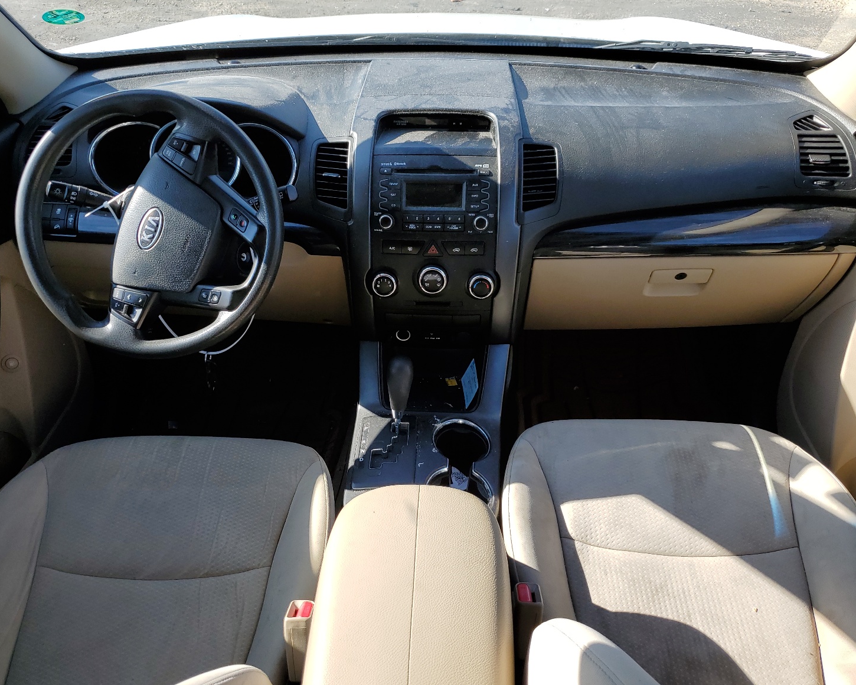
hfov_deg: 62.2
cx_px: 412
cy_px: 335
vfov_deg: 51.5
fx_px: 709
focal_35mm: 28
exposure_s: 1/625
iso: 50
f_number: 1.5
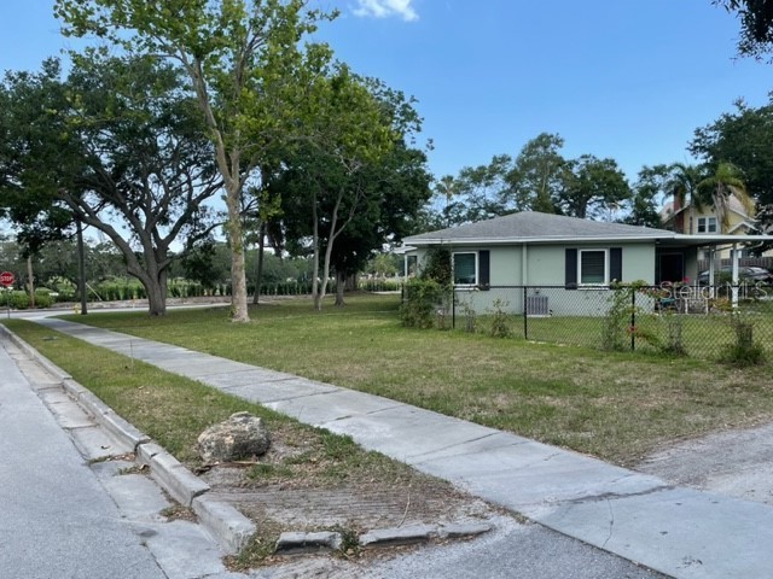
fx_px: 581
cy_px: 290
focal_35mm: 26
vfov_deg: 53.1
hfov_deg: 67.3
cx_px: 386
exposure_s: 1/1033
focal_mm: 4.2
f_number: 1.6
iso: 32
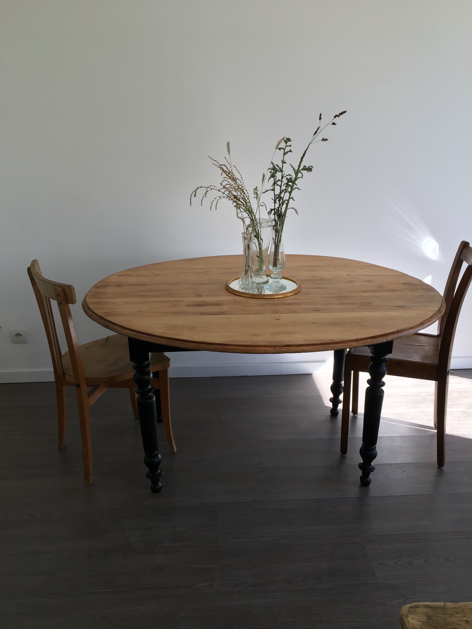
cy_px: 314
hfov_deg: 48.2
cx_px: 236
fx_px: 527
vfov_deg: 61.7
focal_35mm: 29
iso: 25
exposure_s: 1/132
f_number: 2.2
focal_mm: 4.15
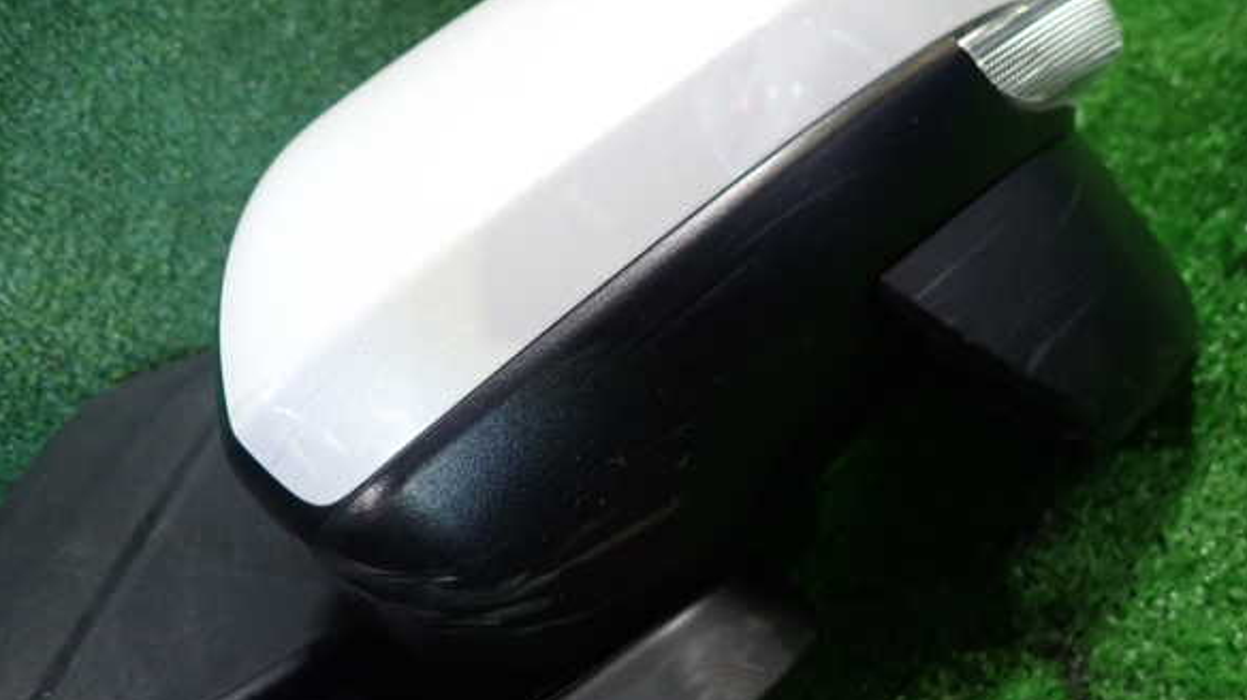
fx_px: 925
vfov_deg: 41.3
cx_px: 636
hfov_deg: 67.9
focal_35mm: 28
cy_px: 408
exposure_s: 1/30
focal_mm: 4.5
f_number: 2
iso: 200
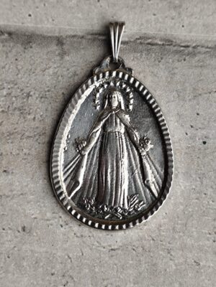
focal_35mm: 93
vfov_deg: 21.1
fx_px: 774
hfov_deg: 15.9
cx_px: 108
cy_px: 144
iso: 50
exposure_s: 1/124
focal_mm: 6.19
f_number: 1.65
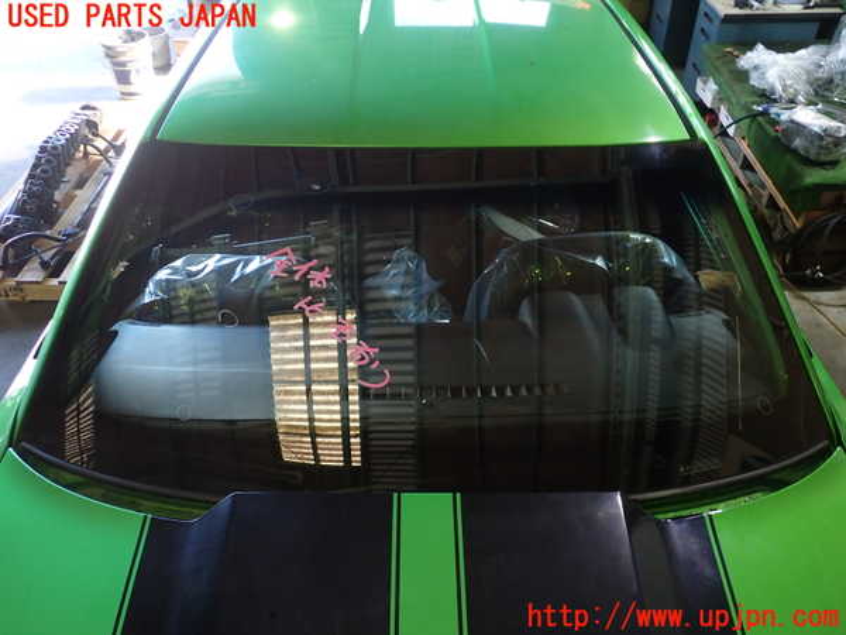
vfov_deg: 46.8
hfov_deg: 60.0
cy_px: 318
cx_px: 423
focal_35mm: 30
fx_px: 733
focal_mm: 5.4
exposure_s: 1/50
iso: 200
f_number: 2.3
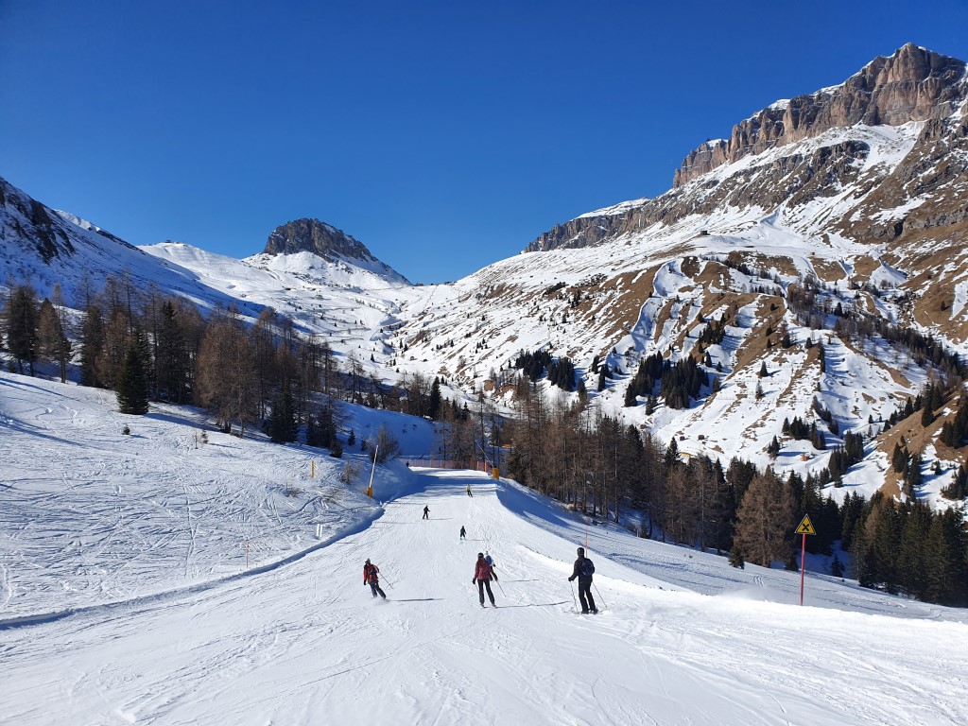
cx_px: 484
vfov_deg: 53.1
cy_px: 363
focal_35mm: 26
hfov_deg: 67.3
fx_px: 727
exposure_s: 1/3192
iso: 50
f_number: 2.4
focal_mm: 4.32
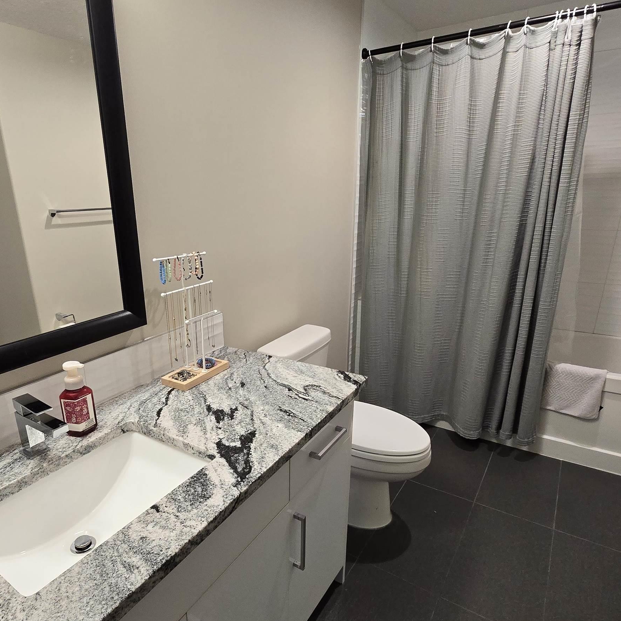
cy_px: 338
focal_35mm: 20
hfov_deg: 74.0
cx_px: 247
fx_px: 406
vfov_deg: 74.7
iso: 320
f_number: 2.2
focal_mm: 2.2
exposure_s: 1/60
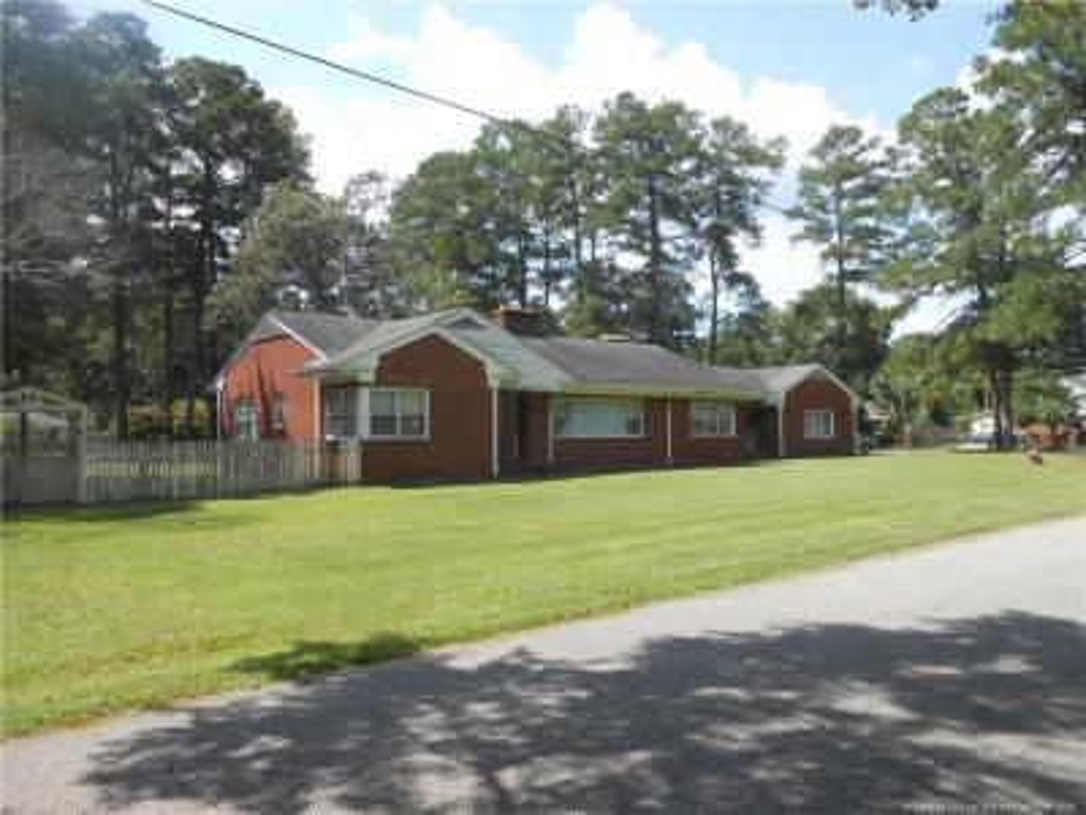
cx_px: 543
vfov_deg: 53.1
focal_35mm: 26
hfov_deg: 67.3
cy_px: 408
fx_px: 816
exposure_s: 1/400
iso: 80
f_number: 3.5
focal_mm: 4.6
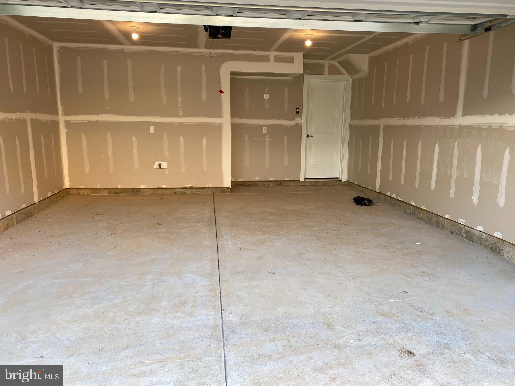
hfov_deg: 67.3
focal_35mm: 26
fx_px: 387
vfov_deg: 53.1
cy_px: 193
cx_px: 258
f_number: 1.8
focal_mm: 4.25
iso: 40
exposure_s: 1/120
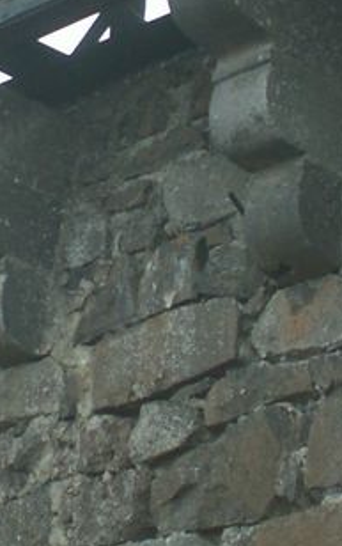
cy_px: 158
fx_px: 2292
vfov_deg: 13.5
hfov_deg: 8.5
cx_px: -46
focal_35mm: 154
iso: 50
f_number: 2.8
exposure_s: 1/50
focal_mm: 5.86
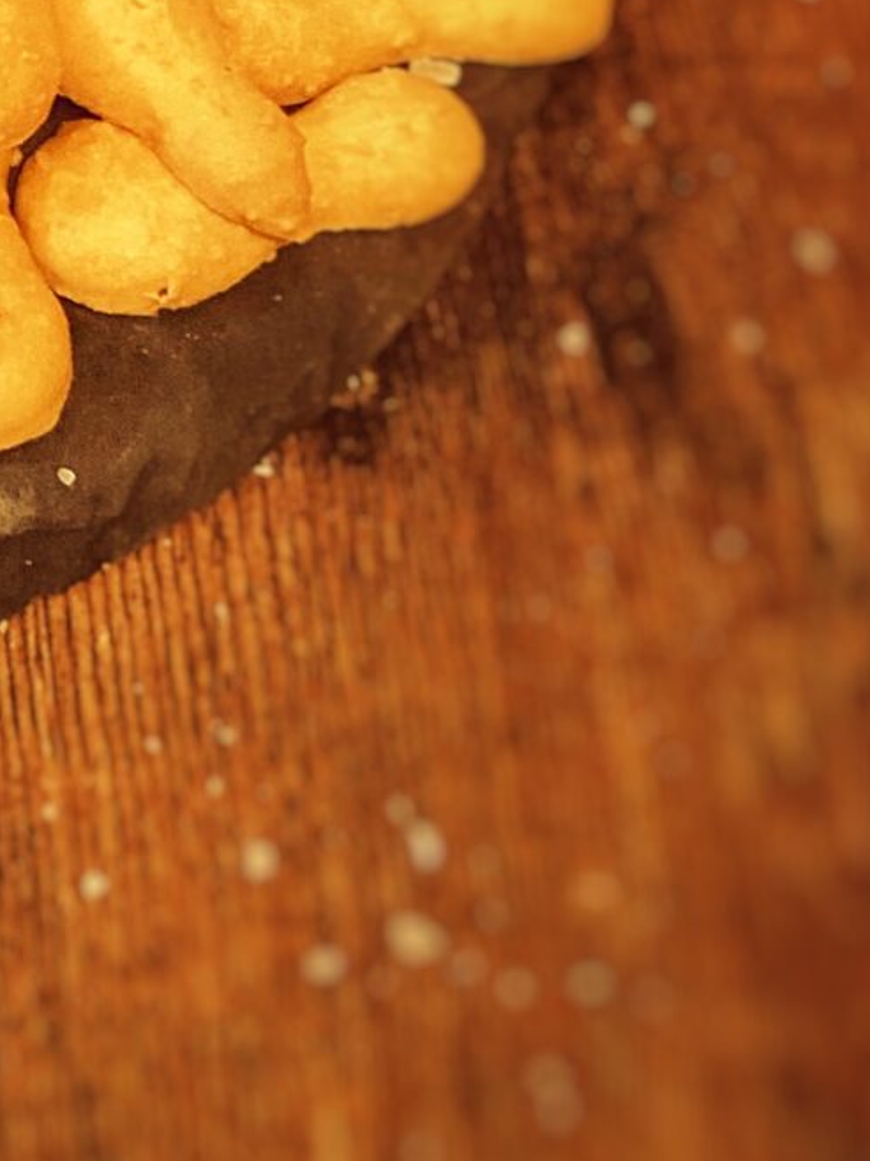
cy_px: 94
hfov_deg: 12.8
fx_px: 3655
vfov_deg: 17.7
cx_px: -457
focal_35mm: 109
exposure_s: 1/25
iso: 500
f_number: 1.8
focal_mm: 3.99
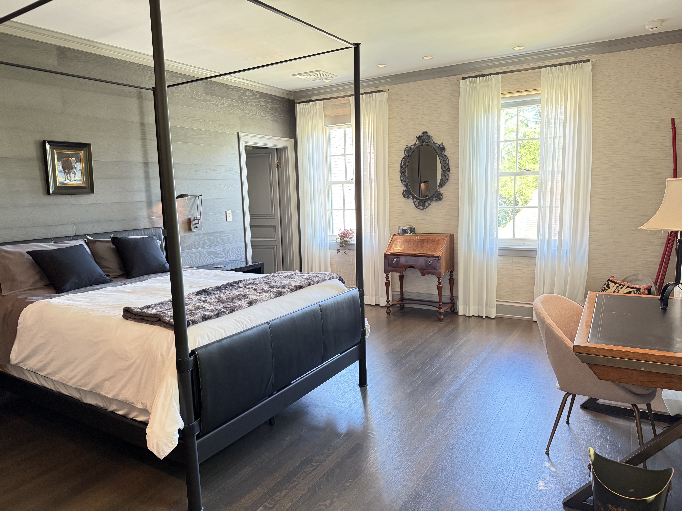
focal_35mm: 24
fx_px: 473
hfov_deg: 71.6
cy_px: 256
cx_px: 341
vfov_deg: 56.8
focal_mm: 6.76
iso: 640
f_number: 1.78
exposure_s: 1/60
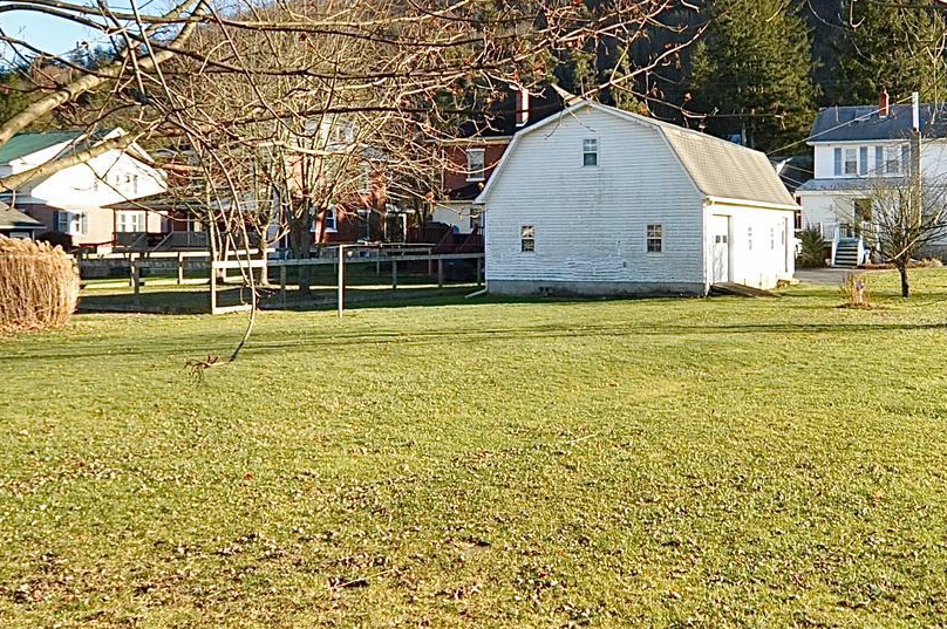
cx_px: 670
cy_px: 241
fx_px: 999
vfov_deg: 34.8
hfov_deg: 49.4
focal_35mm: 38
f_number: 8
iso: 200
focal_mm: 10
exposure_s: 1/125
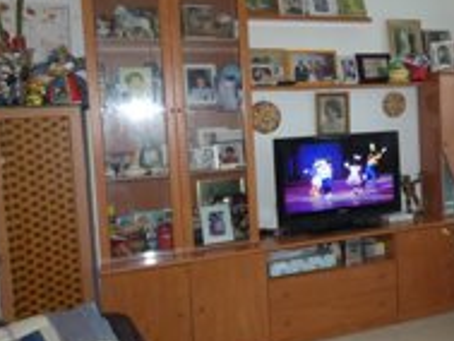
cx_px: 360
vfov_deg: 37.7
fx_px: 499
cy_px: 142
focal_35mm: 38
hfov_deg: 46.5
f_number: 2.8
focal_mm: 3.6
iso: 320
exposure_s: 1/60
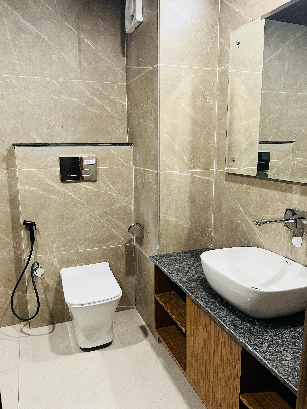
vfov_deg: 67.3
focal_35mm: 26
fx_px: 307
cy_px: 204
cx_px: 154
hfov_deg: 53.1
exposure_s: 1/50
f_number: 1.6
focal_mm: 5.1
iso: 160
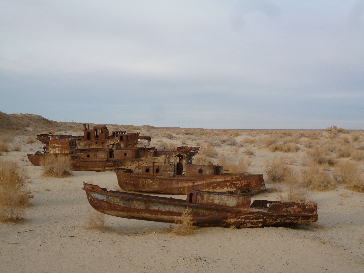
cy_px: 136
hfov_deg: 42.9
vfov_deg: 32.9
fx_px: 463
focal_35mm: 44
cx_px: 182
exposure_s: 1/400
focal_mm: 7.9
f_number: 3.3
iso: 100
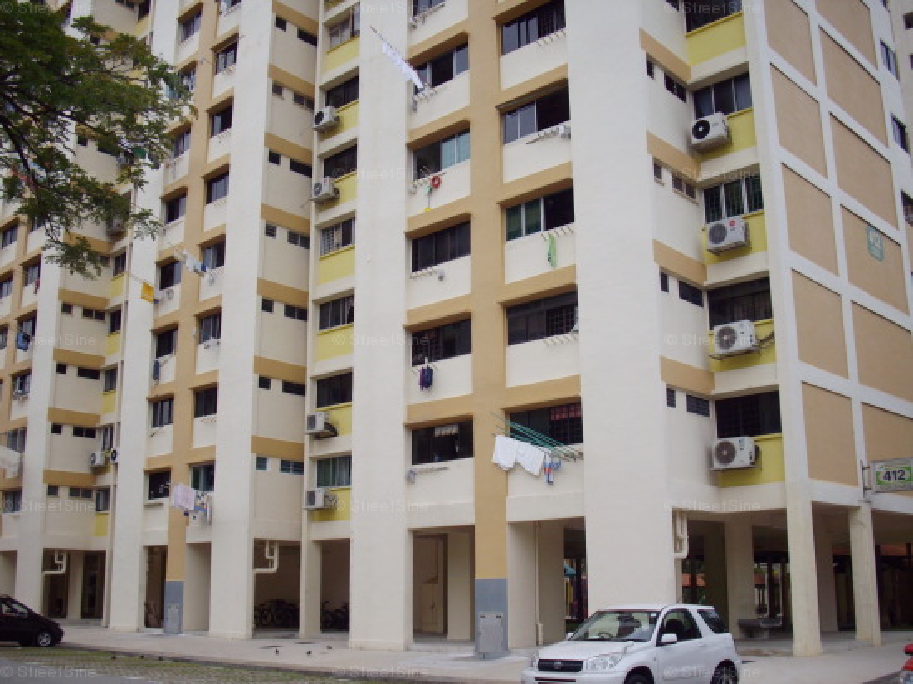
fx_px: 975
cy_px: 342
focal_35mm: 37
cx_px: 456
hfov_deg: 50.2
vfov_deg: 38.6
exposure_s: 1/400
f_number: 5.6
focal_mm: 6.2
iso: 80
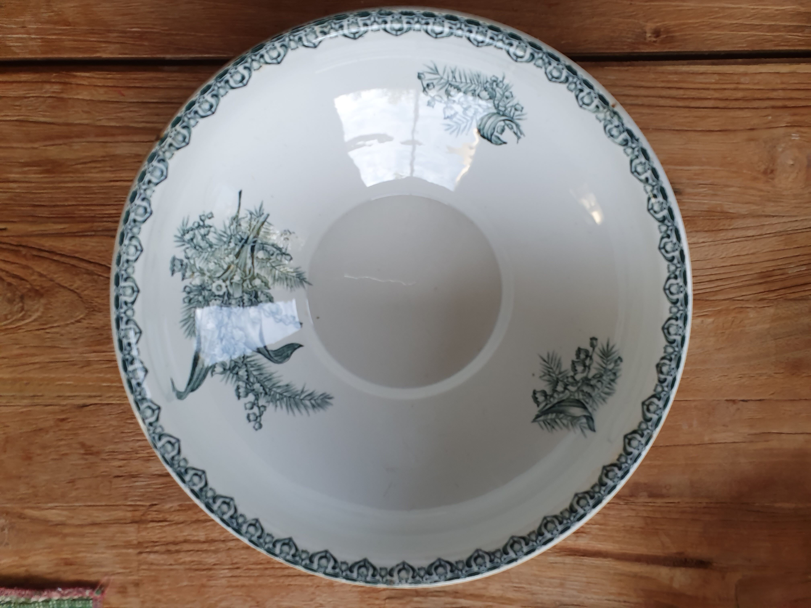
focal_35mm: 26
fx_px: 609
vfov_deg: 53.1
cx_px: 406
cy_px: 304
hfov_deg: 67.3
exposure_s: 1/100
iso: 125
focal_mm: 4.32
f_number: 2.4
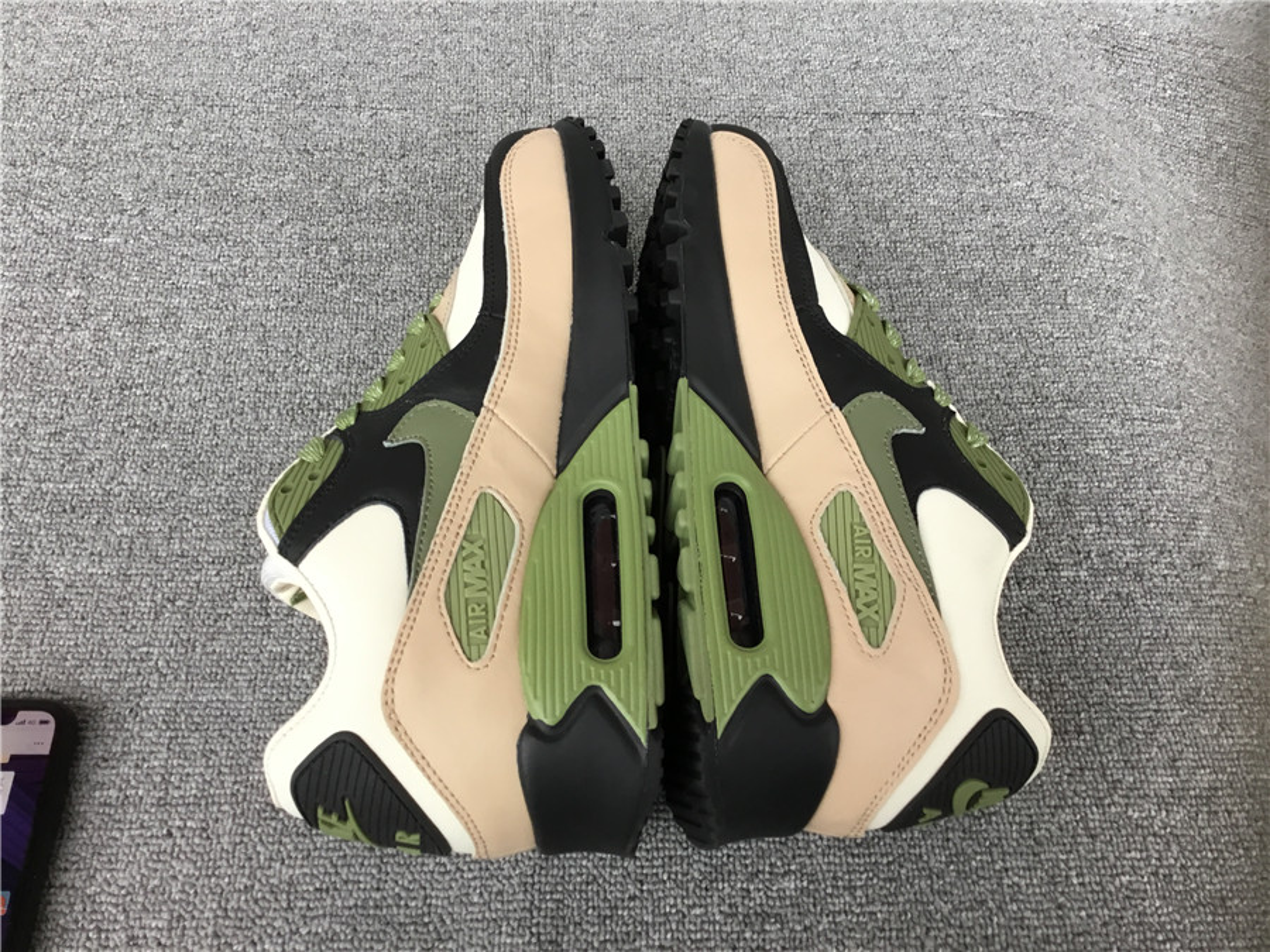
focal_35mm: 31
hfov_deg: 58.4
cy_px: 476
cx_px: 635
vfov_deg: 45.4
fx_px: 1137
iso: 25
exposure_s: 1/33
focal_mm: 3.3
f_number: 2.4
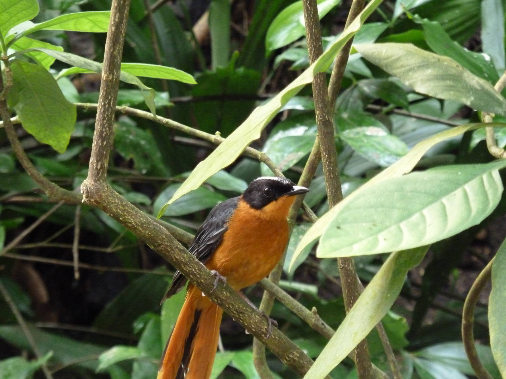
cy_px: 190
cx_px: 253
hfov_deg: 10.1
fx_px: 2865
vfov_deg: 7.6
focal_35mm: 196
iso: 800
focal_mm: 32.1
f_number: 4.5
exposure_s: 1/60
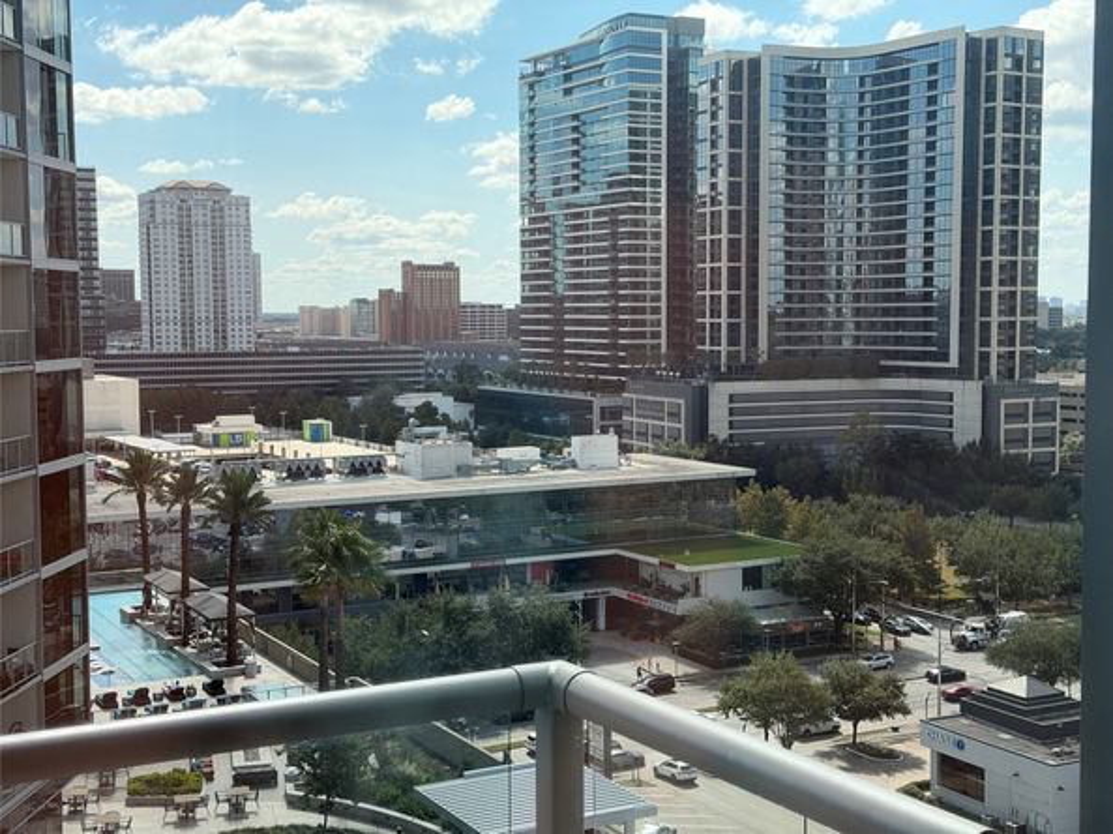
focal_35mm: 48
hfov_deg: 39.7
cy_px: 417
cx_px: 556
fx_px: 1543
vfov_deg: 30.2
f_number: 1.78
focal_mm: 6.76
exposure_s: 1/1513
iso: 80
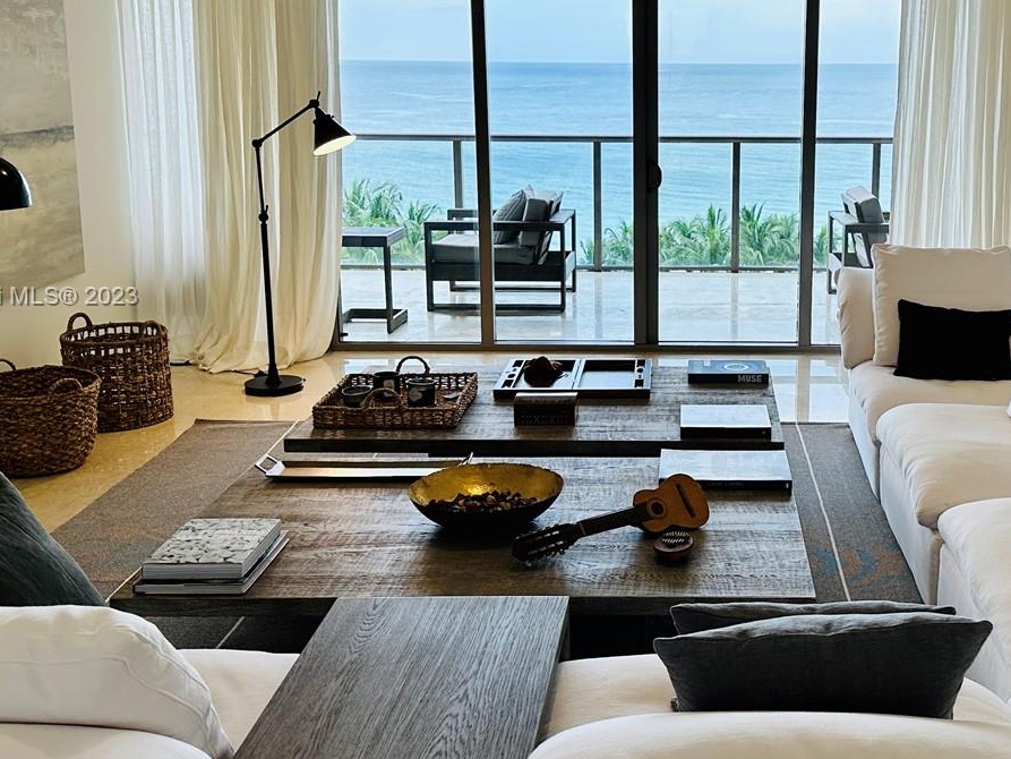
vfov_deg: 33.5
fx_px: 1256
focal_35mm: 43
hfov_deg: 43.2
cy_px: 298
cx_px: 682
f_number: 1.78
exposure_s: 1/162
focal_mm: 6.86
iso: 100
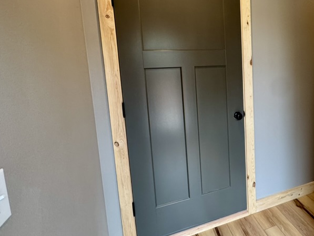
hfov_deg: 66.6
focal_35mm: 24
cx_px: 240
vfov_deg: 56.1
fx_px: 218
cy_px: 88
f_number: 2.2
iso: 200
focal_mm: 2.22
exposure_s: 1/120
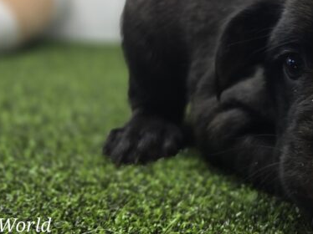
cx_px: 351
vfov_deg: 21.6
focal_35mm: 63
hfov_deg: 27.8
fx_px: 569
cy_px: -47
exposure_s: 1/120
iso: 50
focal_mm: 6.3
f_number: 1.7
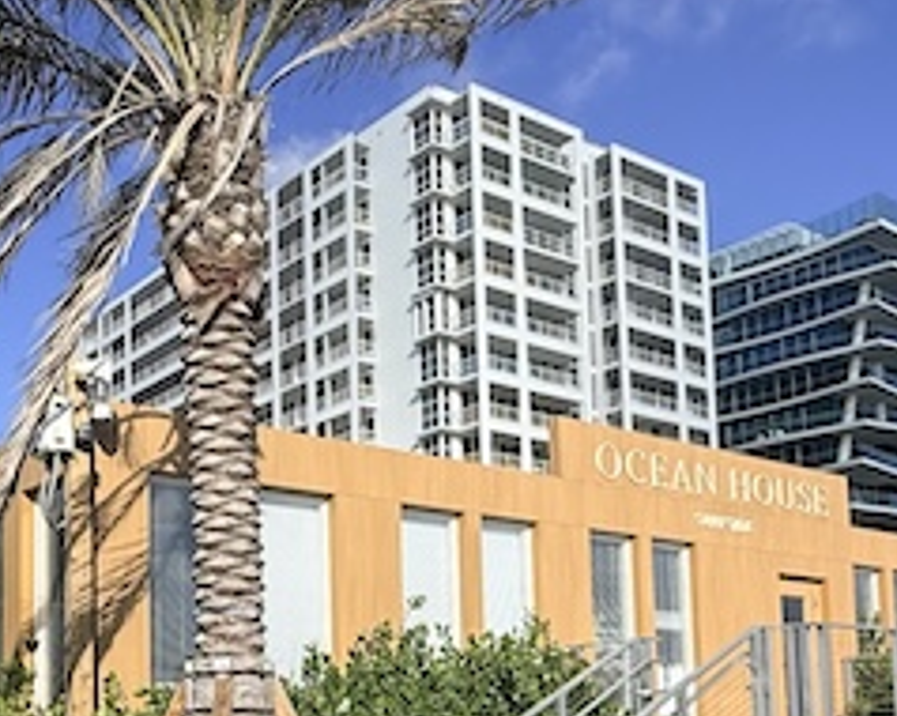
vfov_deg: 31.4
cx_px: 298
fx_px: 1220
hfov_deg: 39.9
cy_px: 622
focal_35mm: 46
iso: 50
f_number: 2.2
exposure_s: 1/3289
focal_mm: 2.22
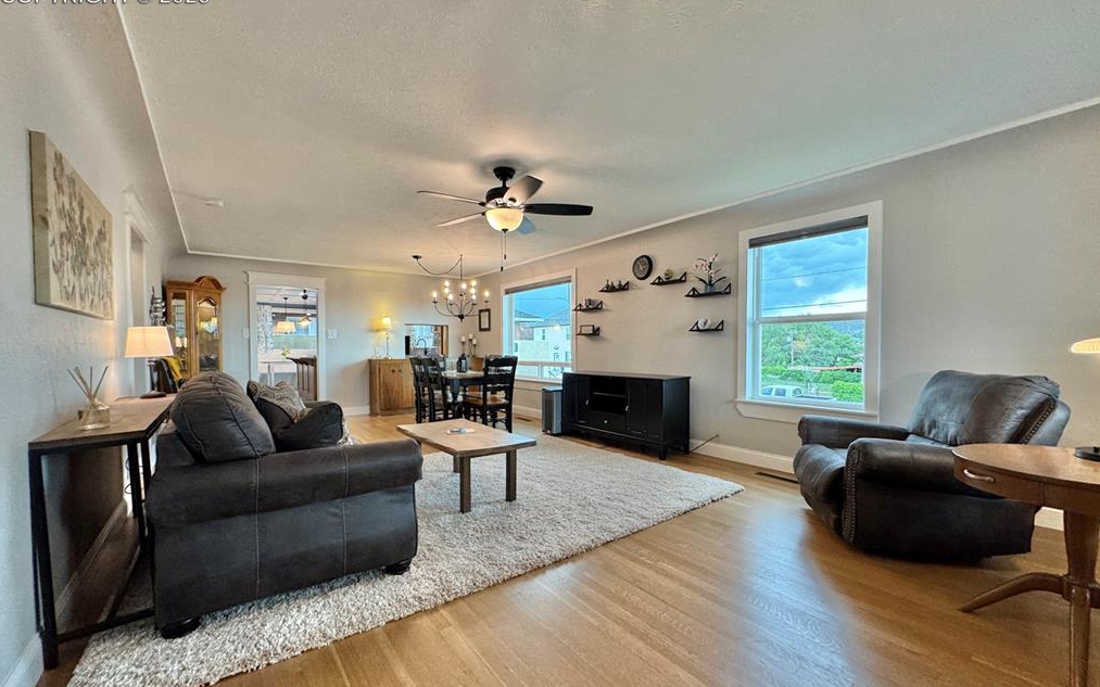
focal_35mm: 15
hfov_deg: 101.5
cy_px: 360
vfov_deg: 74.7
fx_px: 450
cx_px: 553
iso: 200
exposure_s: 1/120
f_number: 2.2
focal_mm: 2.22
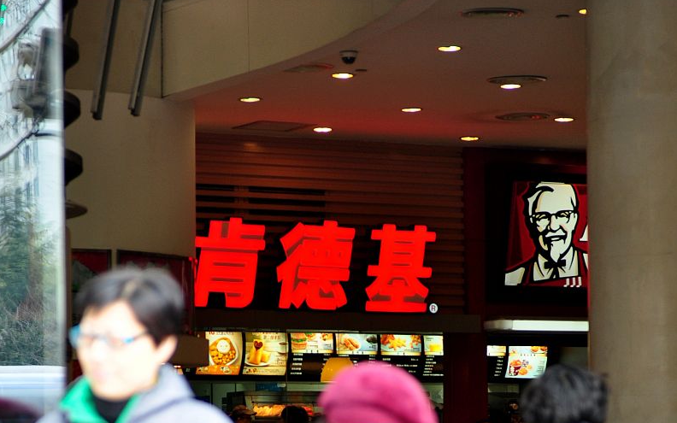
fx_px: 2989
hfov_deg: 12.9
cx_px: 338
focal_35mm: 162
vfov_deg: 8.1
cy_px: 437
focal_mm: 70
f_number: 2.8
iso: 250
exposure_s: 1/160
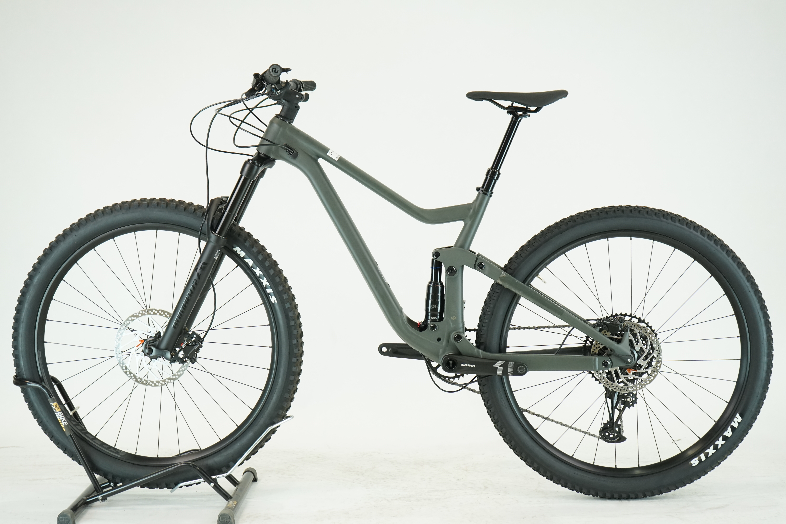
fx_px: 1179
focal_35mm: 54
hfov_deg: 36.9
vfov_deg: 25.1
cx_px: 393
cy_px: 262
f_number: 5.6
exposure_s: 1/200
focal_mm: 54
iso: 1600
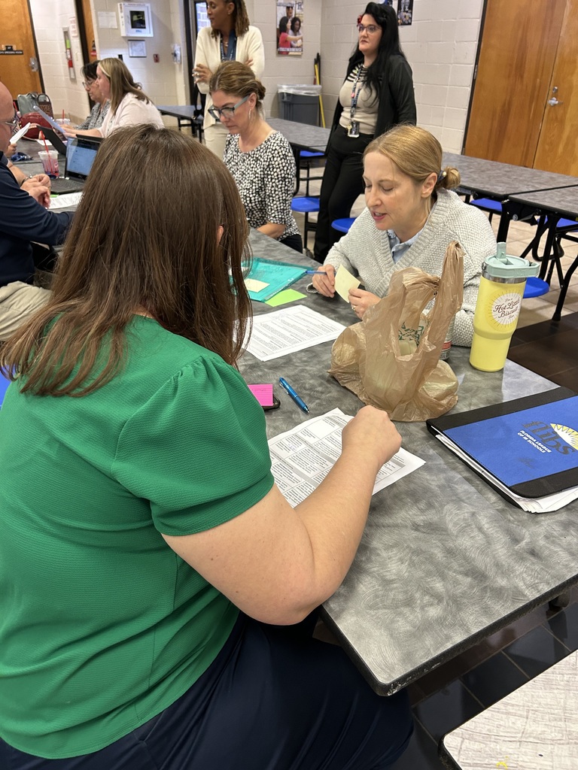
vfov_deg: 67.3
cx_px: 289
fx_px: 579
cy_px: 385
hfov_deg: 53.1
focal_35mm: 26
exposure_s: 1/60
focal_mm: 5.7
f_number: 1.5
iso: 200
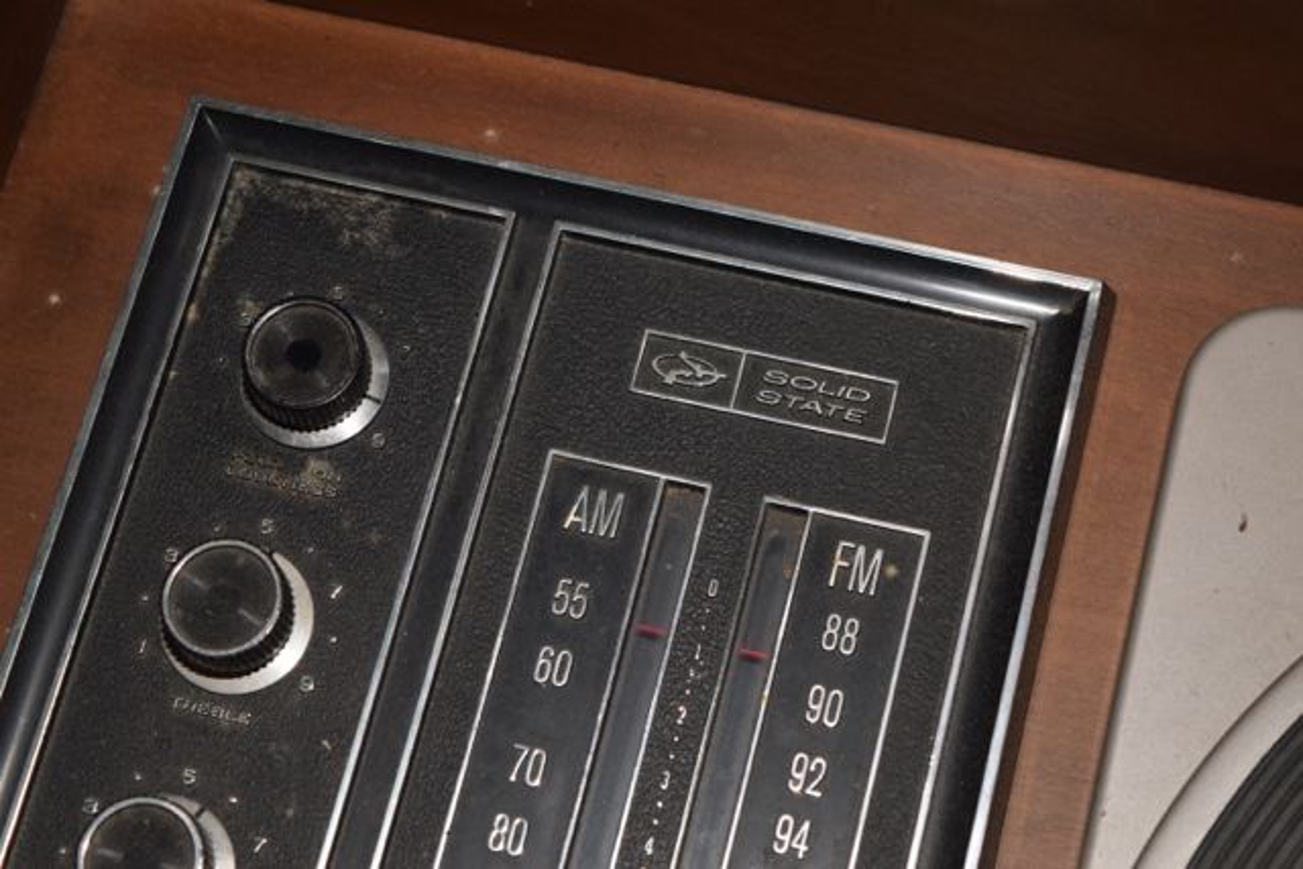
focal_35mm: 82
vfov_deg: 16.6
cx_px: 652
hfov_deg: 24.6
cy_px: 434
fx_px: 2987
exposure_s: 1/125
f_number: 5.6
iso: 1600
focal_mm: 55
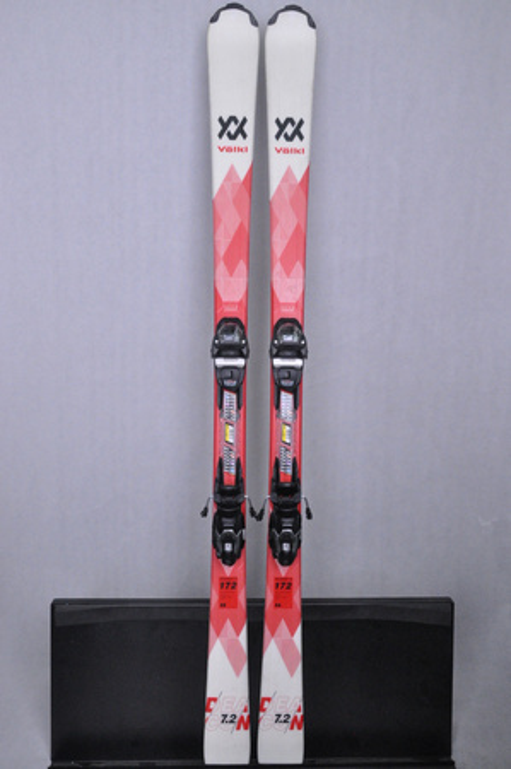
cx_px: 256
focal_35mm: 33
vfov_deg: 57.3
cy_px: 384
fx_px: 704
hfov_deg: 39.9
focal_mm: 22
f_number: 9.5
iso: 3200
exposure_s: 1/125
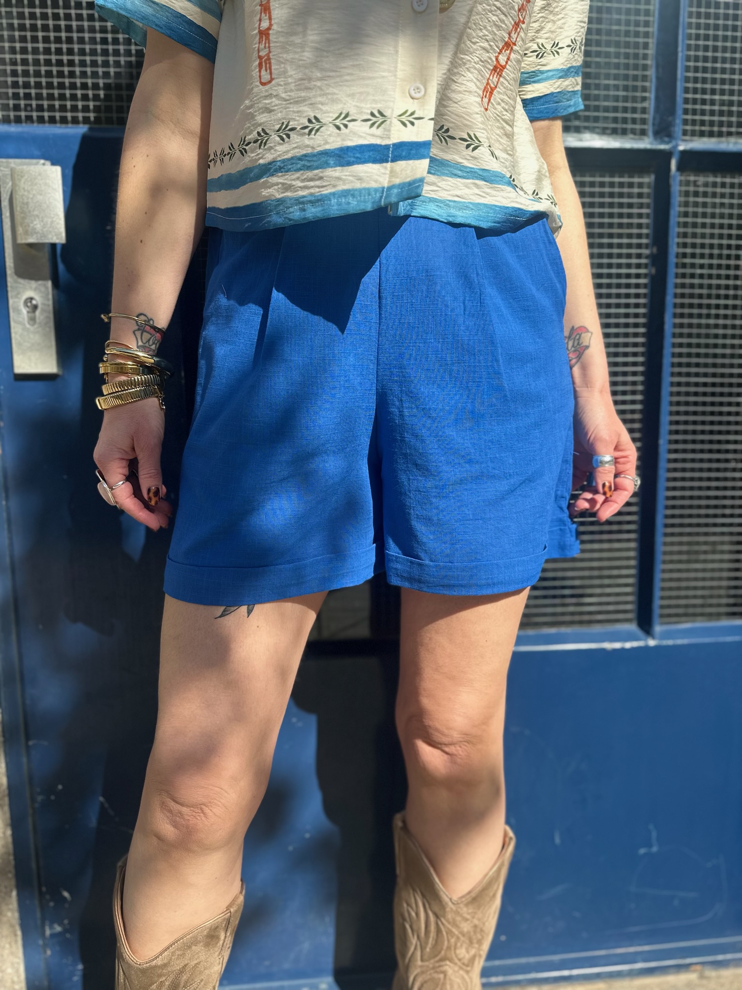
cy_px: 495
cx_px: 371
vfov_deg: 71.6
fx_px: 686
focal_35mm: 24
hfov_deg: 56.8
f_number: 1.78
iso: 80
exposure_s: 1/1495
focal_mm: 6.86
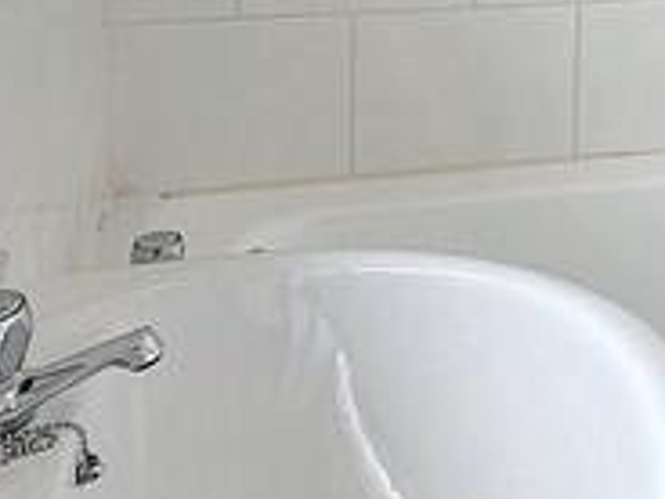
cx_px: 998
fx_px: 1498
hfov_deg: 21.1
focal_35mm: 78
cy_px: -202
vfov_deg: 17.4
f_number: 2.2
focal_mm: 2.2
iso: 40
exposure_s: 1/255
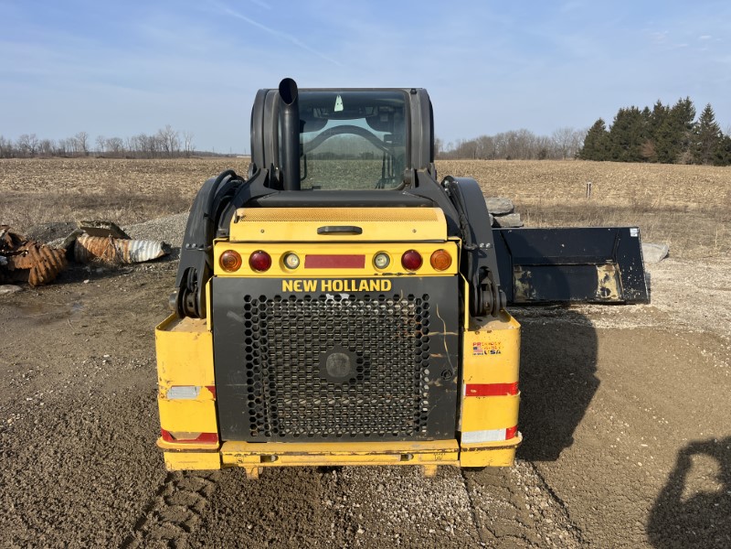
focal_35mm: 26
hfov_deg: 67.3
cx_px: 366
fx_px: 549
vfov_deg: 53.1
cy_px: 274
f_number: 1.6
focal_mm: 5.1
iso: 50
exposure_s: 1/3521
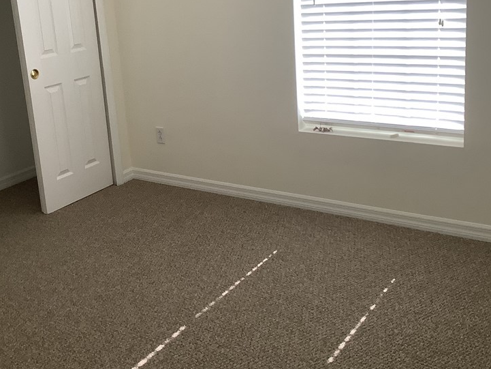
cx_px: 179
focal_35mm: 44
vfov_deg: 32.6
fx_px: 624
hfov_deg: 42.6
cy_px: 123
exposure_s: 1/60
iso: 50
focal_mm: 3.3
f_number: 2.4
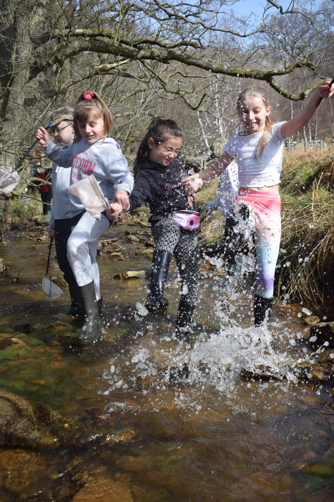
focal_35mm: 38
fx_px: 522
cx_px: 167
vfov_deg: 51.3
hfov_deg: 35.5
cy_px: 251
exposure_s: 1/1250
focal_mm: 25
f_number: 5.6
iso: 400
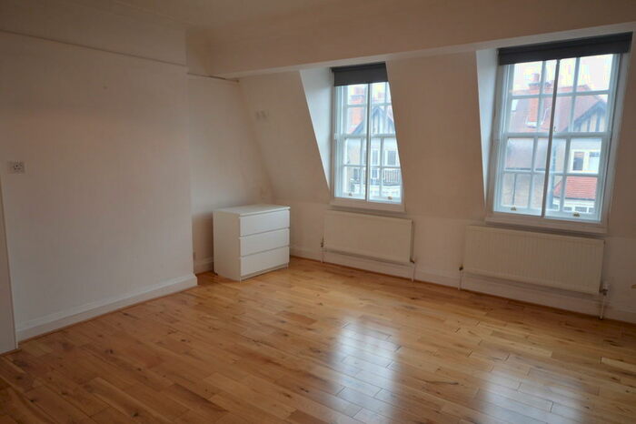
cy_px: 212
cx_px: 318
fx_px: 424
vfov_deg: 53.1
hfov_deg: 73.8
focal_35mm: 24
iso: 400
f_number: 5
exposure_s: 1/80
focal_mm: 16
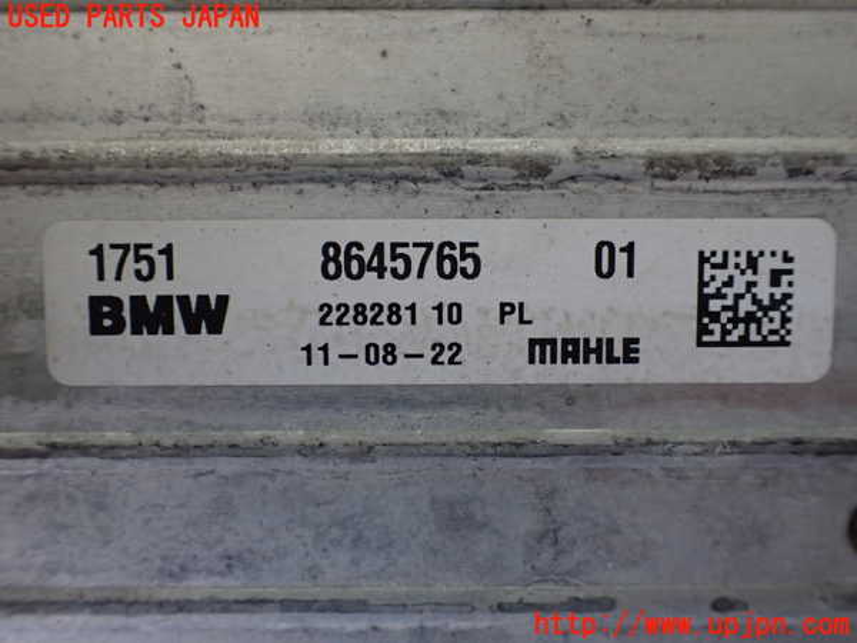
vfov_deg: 46.8
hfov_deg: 60.0
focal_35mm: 30
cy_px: 322
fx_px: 743
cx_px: 428
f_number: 2.3
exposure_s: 1/125
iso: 500
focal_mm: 5.4
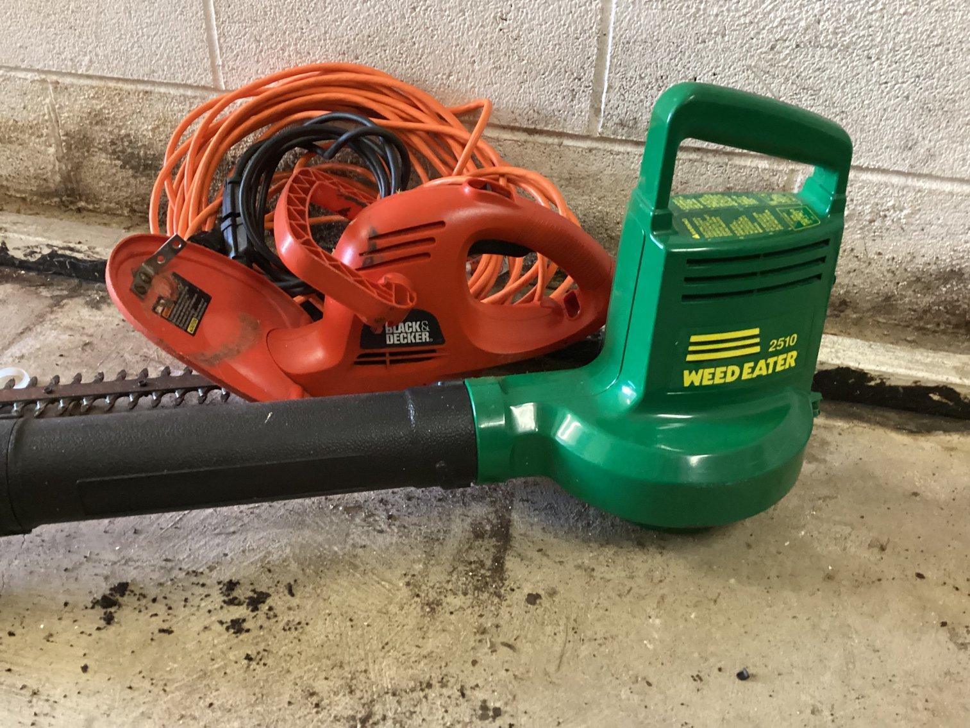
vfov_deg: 45.4
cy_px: 364
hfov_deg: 58.3
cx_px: 485
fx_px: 869
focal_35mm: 31
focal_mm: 3.3
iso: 640
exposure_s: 1/30
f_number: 2.4
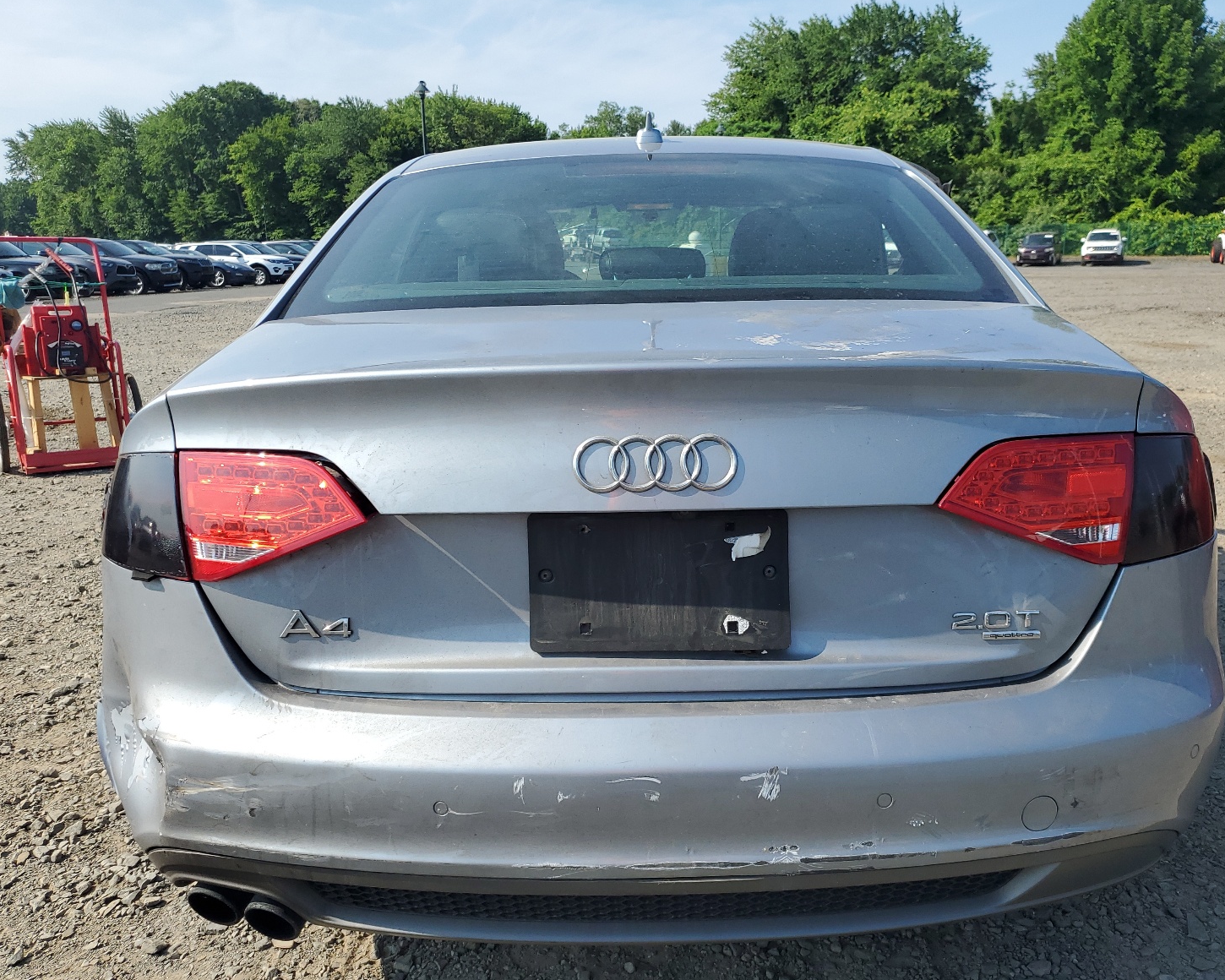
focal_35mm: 28
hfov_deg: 62.1
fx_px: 1015
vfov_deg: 51.5
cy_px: 503
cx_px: 661
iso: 50
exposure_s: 1/2500
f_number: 1.5
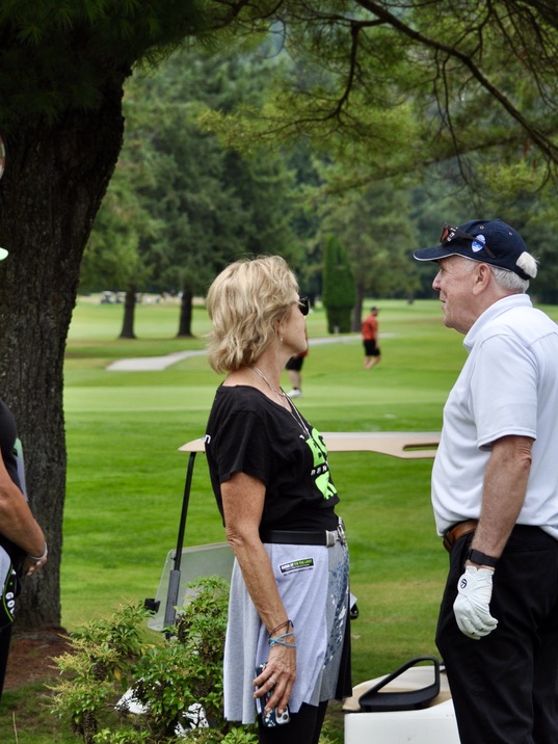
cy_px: 372
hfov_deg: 9.7
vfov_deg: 12.9
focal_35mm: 153
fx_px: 3288
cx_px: 166
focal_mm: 70
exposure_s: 1/1250
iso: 400
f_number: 5
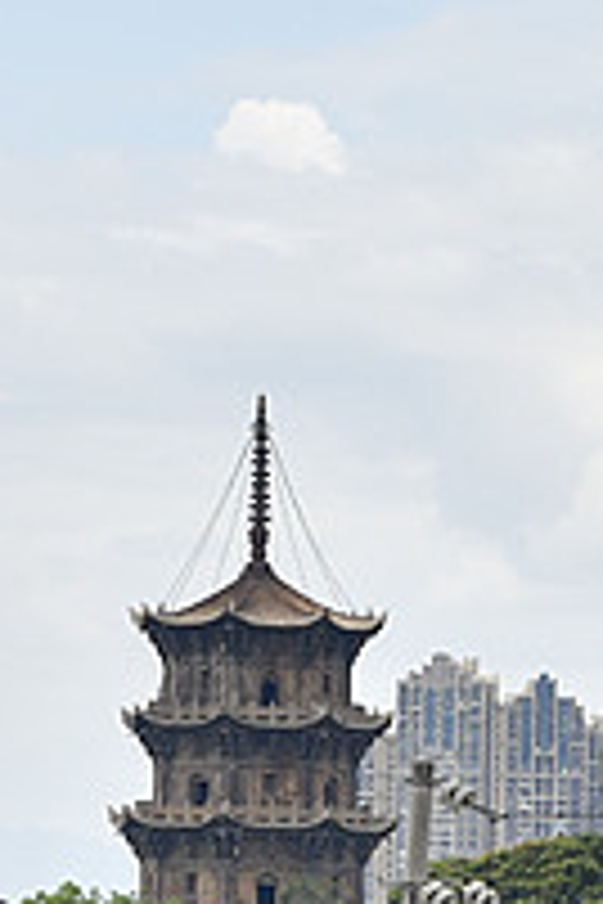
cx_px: 673
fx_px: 9898
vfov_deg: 5.2
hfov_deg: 3.5
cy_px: 778
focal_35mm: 394
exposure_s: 1/400
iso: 320
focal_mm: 66
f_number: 11
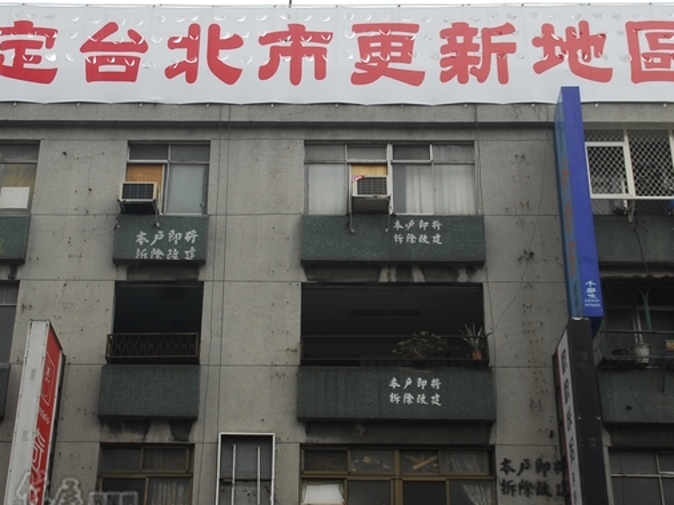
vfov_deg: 22.9
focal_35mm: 64
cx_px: 296
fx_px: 1246
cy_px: 264
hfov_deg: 30.3
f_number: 7.1
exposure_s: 1/80
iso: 100
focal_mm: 32
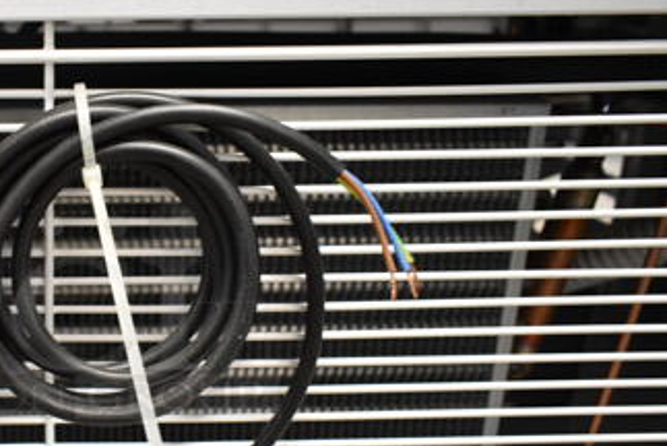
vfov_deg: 26.3
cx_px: 52
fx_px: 946
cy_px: 310
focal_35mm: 51
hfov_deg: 36.2
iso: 1600
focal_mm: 18
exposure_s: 1/30
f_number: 3.5
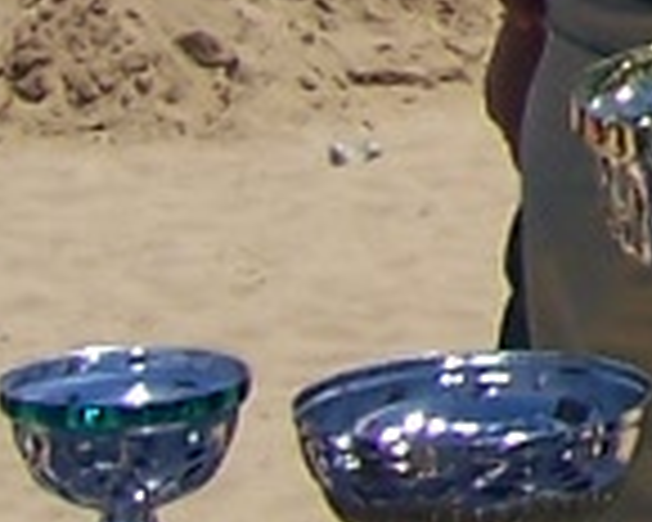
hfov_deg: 6.4
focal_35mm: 274
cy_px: -756
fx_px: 5287
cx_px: 1992
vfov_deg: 5.4
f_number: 5.6
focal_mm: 5.6
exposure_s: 1/1000
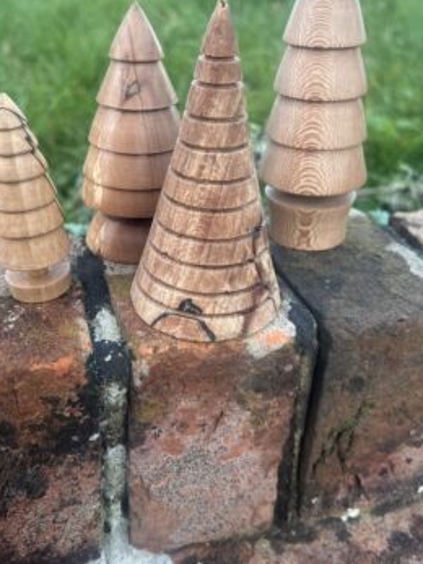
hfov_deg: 39.6
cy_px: 245
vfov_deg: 51.2
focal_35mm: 36
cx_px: 195
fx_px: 587
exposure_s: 1/121
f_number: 1.5
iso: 64
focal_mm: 5.7
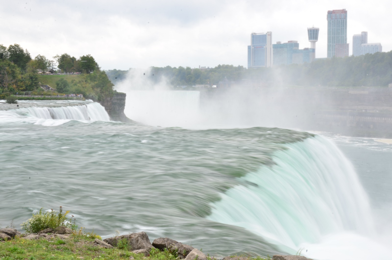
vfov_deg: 25.6
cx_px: 196
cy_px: 130
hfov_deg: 37.9
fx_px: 570
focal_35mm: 52
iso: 160
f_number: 29
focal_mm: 35
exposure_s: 1/10
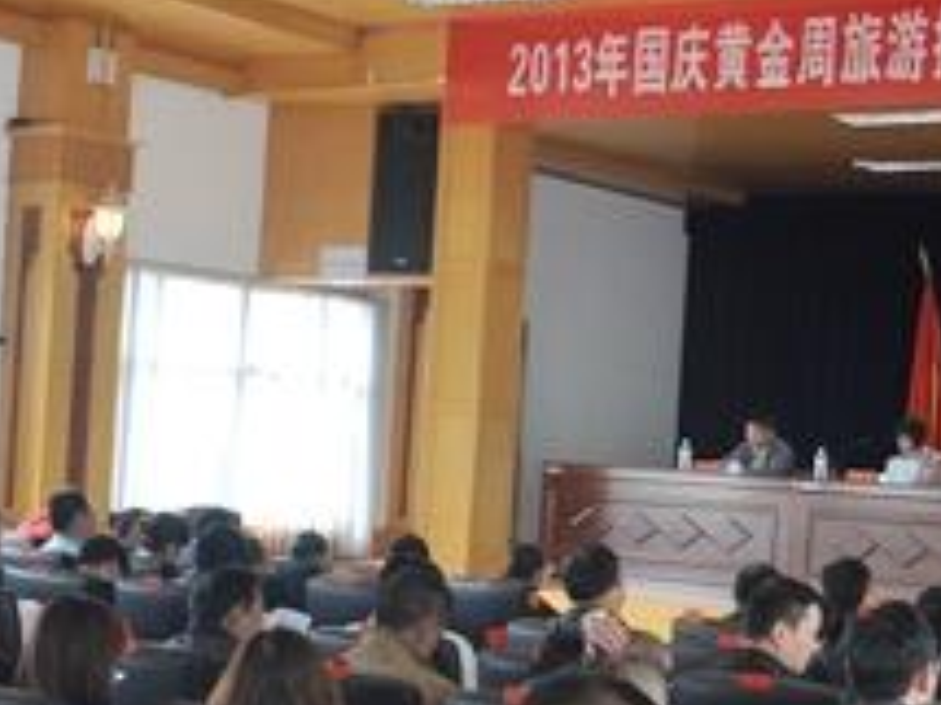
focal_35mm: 84
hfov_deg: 23.1
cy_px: 501
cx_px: 630
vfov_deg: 17.4
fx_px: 2291
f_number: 4.5
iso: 400
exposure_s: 1/80
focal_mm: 21
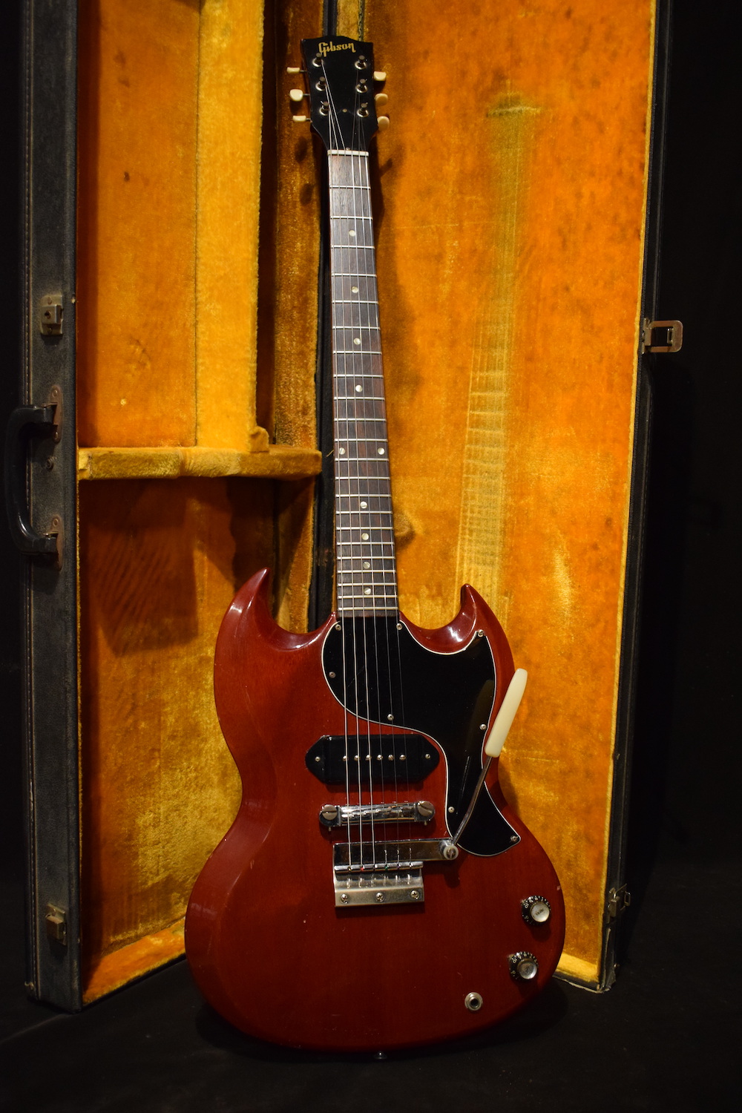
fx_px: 1159
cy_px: 556
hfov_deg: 35.5
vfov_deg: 51.3
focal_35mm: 38
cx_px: 371
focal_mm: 25
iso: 2200
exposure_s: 1/30
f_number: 4
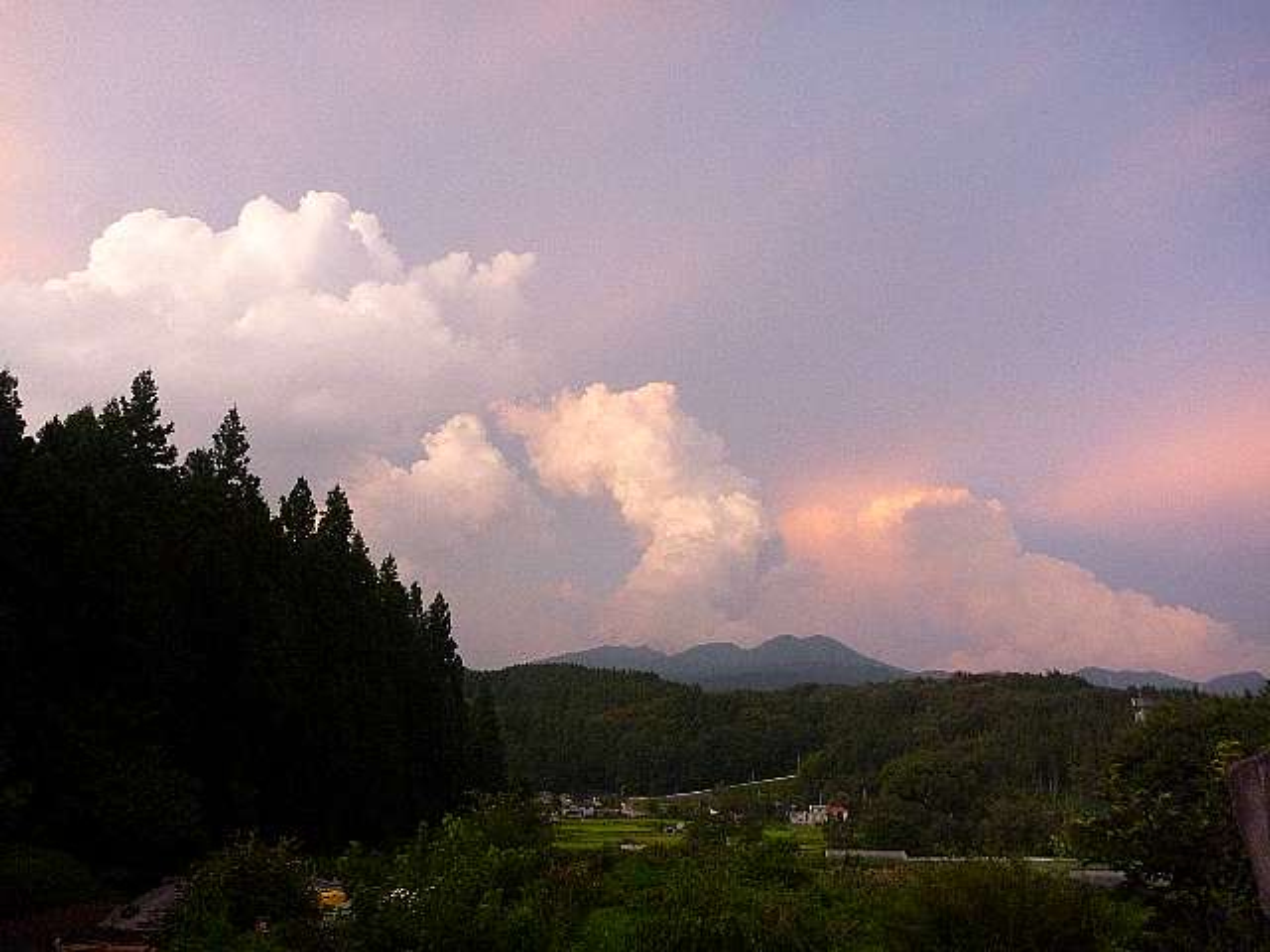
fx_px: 1027
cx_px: 635
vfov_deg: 49.7
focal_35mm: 28
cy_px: 476
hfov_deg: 63.4
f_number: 3.3
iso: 400
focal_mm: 4.9
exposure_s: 1/30
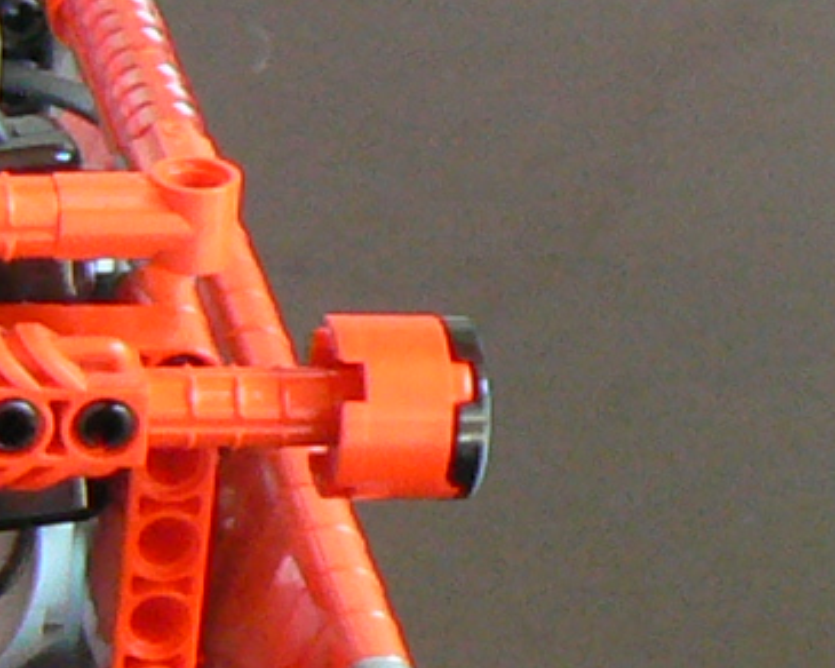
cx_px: 835
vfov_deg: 7.0
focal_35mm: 222
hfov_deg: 8.7
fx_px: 5486
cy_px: 448
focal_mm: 6
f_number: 2.8
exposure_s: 1/20
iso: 200
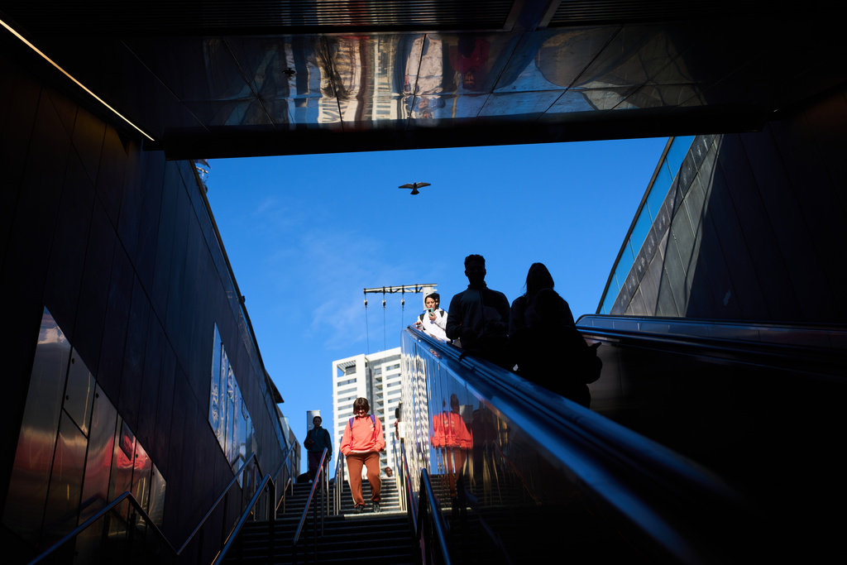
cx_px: 424
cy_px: 282
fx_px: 847
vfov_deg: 36.9
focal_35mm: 36
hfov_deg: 53.1
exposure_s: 1/3200
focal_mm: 36
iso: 160
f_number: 2.8
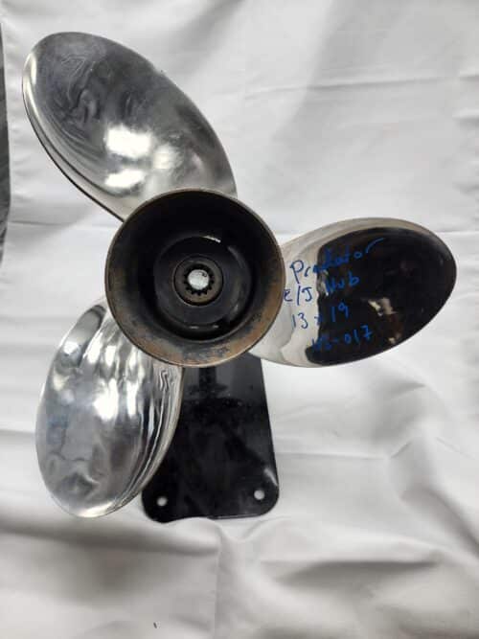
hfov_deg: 58.9
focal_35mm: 23
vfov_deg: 73.9
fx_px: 424
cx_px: 240
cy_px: 320
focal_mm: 6.4
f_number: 1.8
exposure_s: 1/180
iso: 25
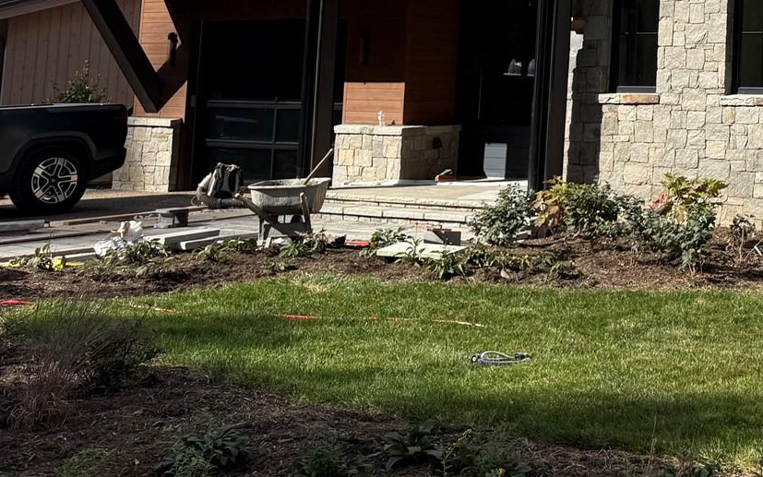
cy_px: -95
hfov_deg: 28.1
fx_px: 1310
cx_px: 927
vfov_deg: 19.4
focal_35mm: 63
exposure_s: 1/4673
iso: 80
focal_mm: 6.76
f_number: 1.78
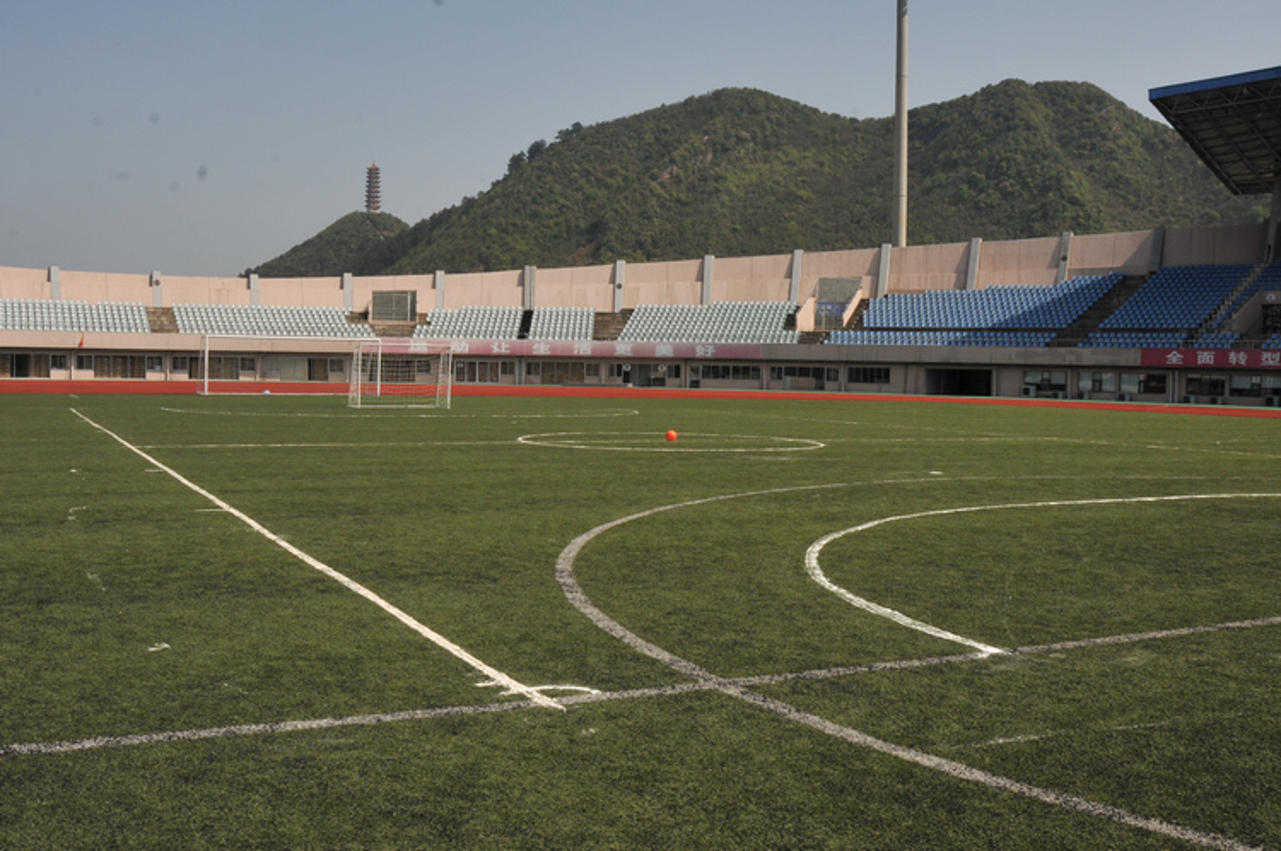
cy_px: 426
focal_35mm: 36
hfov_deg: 53.2
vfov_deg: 36.8
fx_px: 1279
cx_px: 640
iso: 200
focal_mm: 24
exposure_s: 1/320
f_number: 9
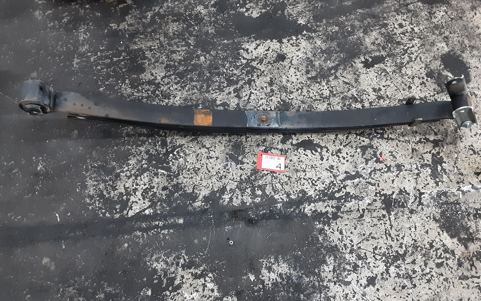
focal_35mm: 29
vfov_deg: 43.1
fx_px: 380
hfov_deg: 64.6
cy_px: 166
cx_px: 242
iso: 320
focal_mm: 2.91
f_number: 1.9
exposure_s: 1/25
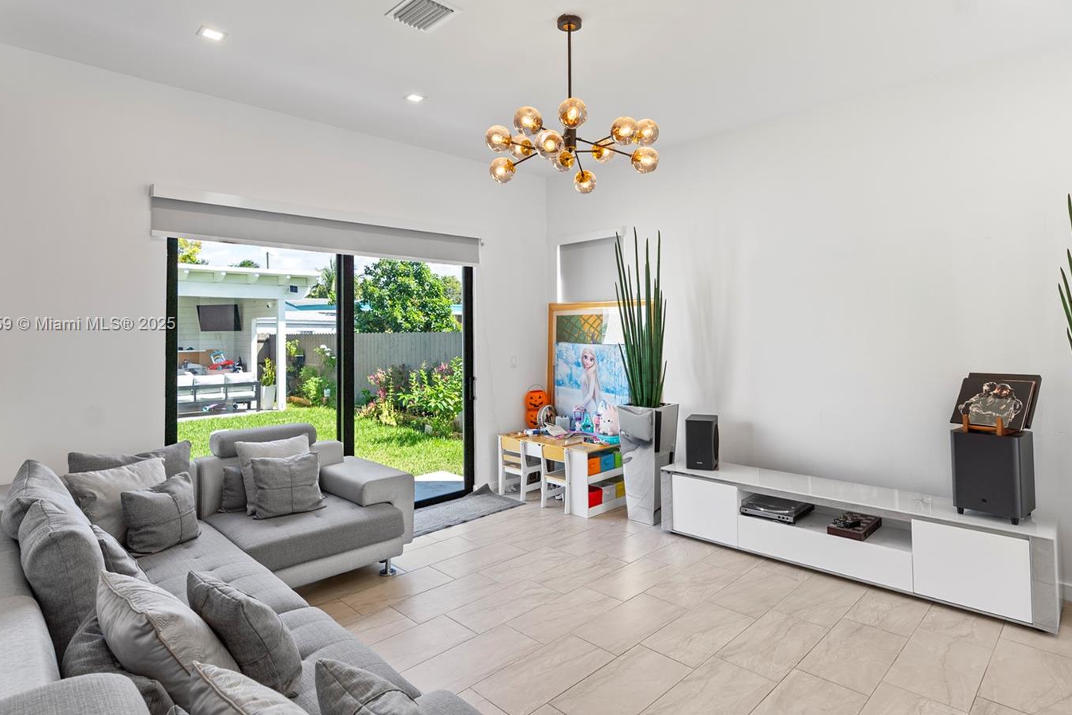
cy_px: 325
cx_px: 558
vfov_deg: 64.4
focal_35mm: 19
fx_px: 566
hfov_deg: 86.9
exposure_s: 1/20
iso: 320
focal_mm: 16
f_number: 4.5
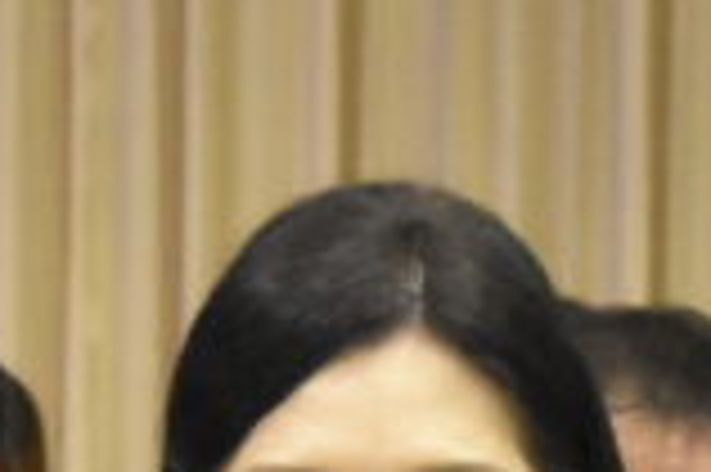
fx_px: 6057
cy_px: 573
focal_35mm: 307
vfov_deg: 4.5
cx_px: -212
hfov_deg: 6.7
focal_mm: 42
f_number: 4.5
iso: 10000
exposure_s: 1/200
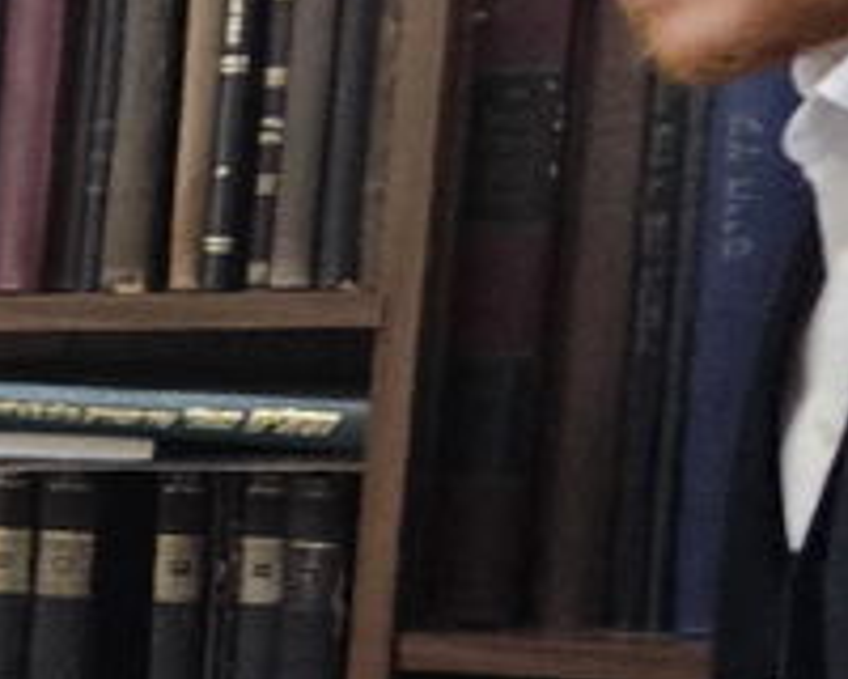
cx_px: -2103
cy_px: 819
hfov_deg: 8.7
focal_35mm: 157
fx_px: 3940
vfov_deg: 9.7
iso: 500
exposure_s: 1/100
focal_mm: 6.3
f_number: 1.7
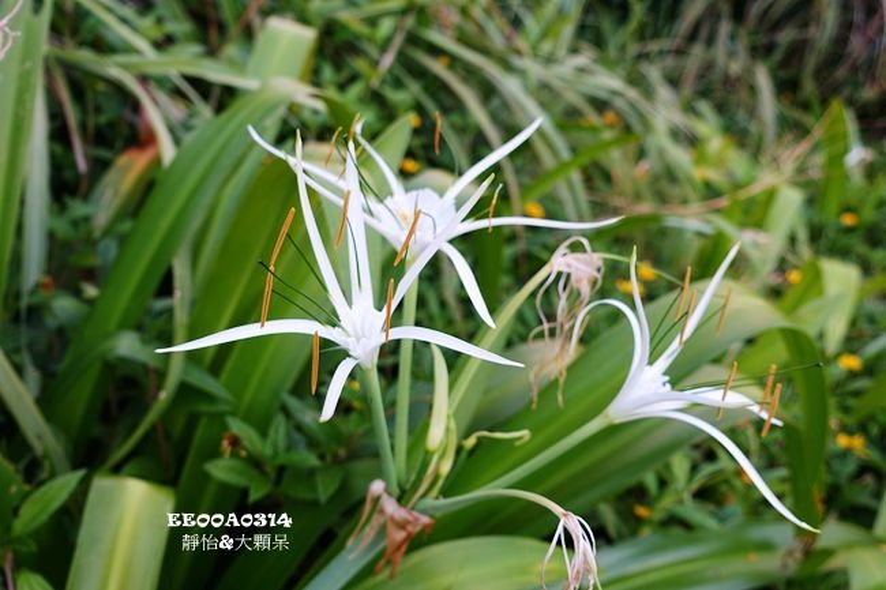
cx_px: 443
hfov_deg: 58.7
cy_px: 295
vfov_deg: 41.1
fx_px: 787
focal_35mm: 32
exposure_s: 1/50
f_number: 2.8
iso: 125
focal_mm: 11.56
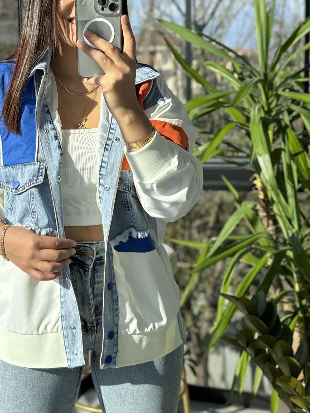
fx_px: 752
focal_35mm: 63
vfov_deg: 30.6
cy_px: 166
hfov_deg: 23.2
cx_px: 107
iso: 64
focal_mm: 6.86
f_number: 1.78
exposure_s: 1/913
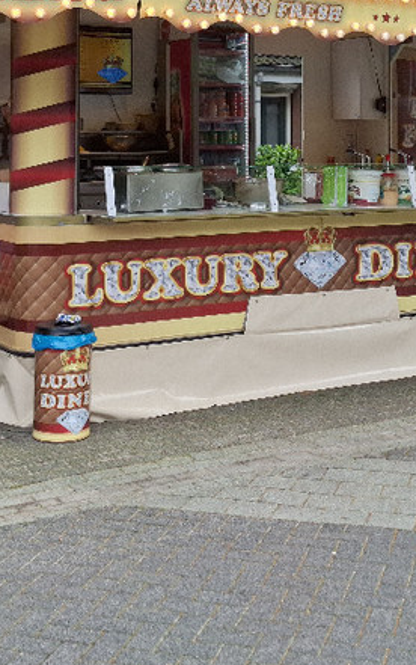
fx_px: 1069
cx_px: 248
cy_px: 106
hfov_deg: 22.0
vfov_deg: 33.2
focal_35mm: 59
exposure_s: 1/752
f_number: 1.8
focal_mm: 5.54
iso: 40
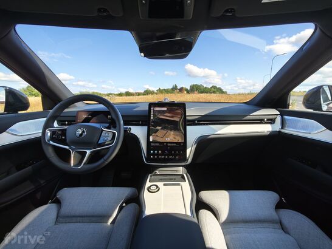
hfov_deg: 102.0
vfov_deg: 85.7
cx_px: 166
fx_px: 134
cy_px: 124
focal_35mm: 14
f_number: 2.2
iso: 200
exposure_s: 1/100
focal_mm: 2.13
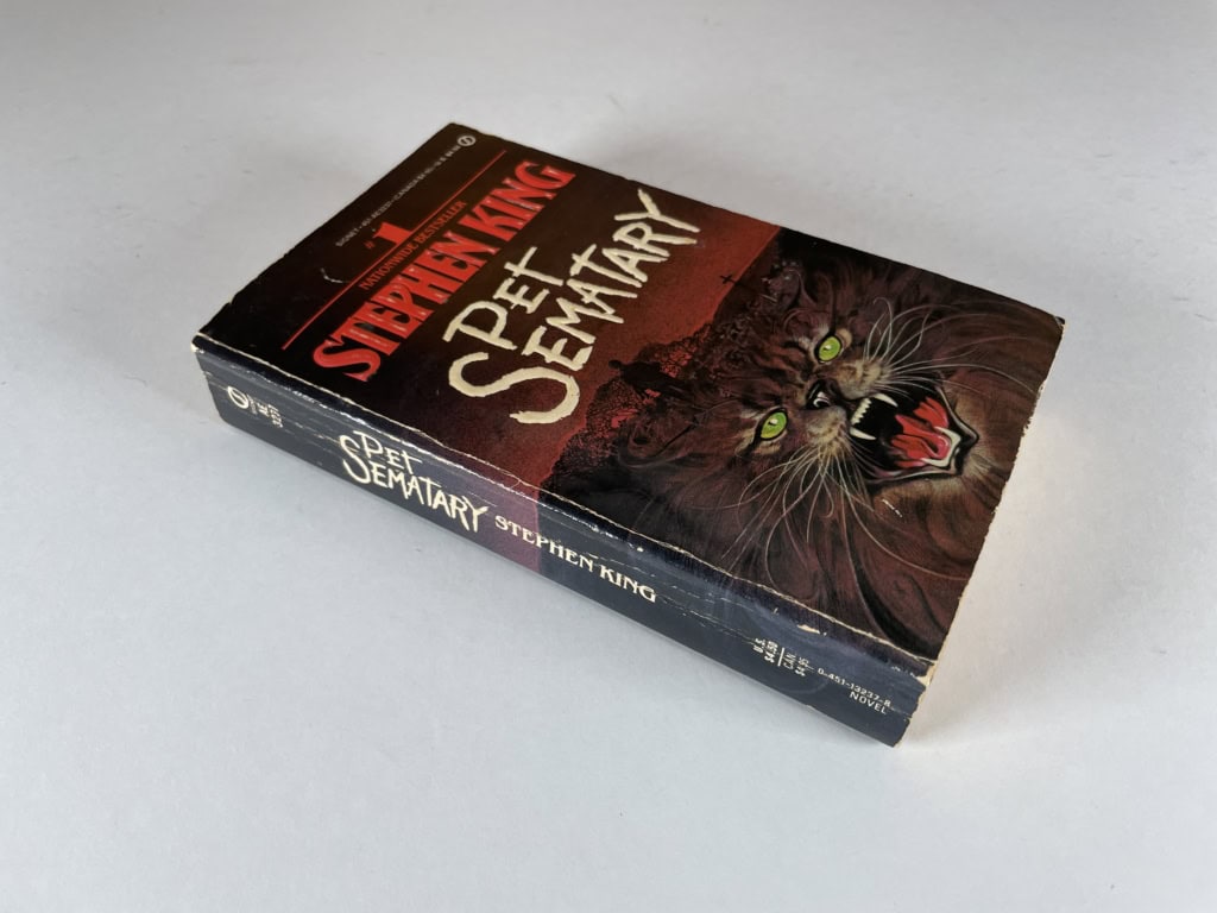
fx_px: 914
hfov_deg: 67.3
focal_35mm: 26
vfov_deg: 53.1
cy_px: 456
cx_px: 608
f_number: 1.6
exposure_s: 1/100
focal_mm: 4.2
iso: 50
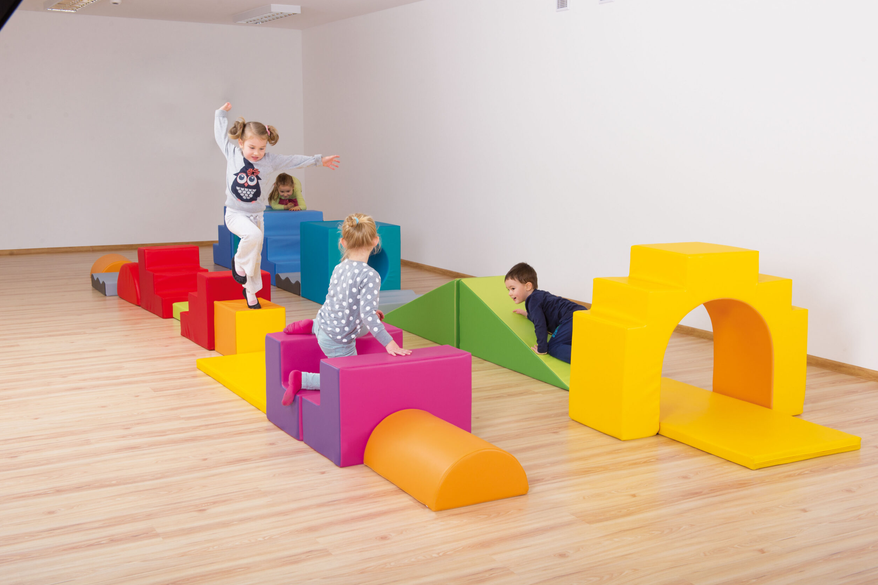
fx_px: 1000
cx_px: 438
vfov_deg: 32.6
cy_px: 298
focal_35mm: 41
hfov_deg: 47.4
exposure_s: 1/160
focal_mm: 40
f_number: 11
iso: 200
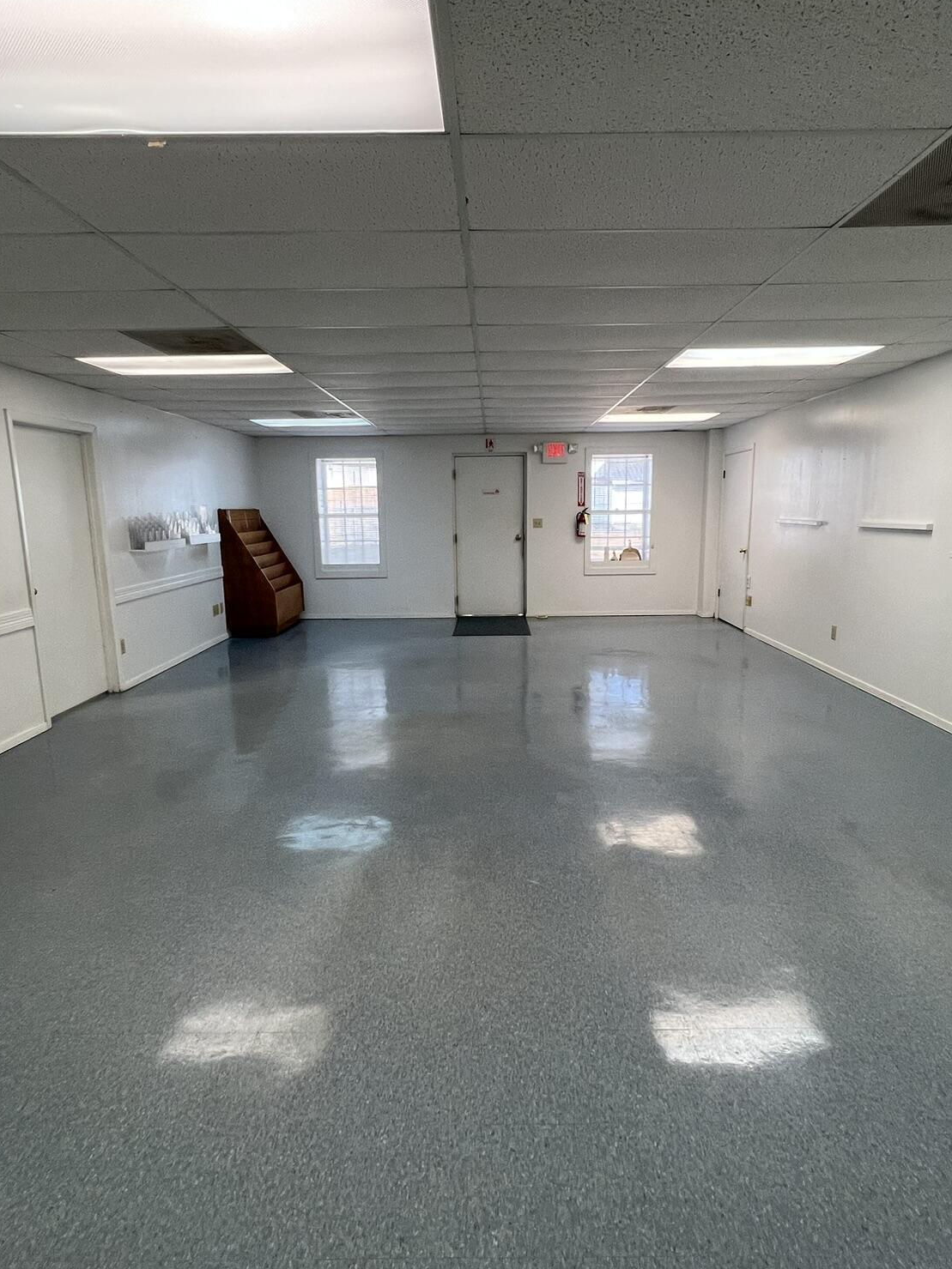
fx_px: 660
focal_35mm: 18
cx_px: 486
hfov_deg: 71.6
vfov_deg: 87.8
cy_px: 625
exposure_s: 1/120
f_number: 1.8
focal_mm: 1.57
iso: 160
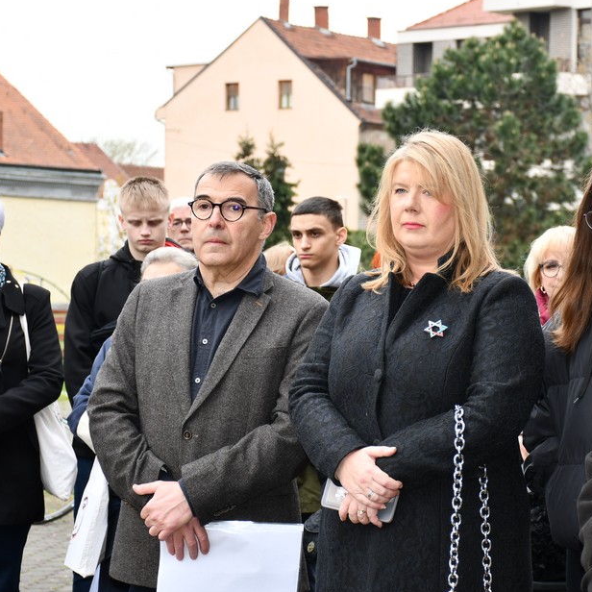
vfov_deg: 16.4
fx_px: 2051
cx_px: 457
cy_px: 300
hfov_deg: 16.3
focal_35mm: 106
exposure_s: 1/200
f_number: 4.8
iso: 200
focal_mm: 50
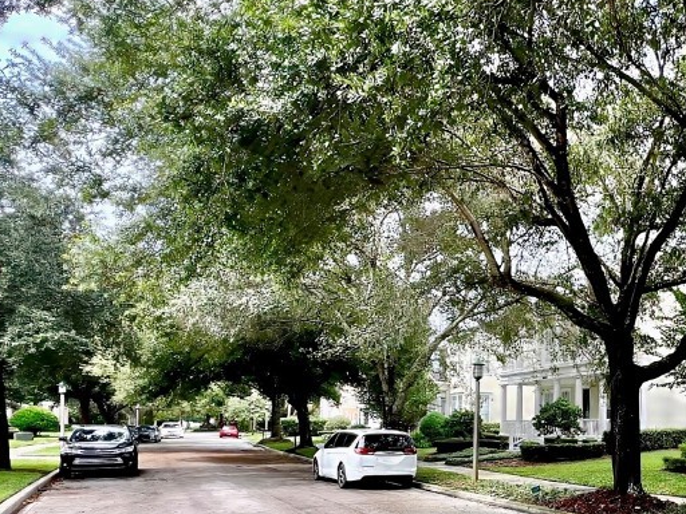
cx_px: 667
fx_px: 515
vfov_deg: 51.5
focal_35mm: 26
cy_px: 365
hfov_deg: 54.4
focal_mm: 1.6
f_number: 1.8
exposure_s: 1/265
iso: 32
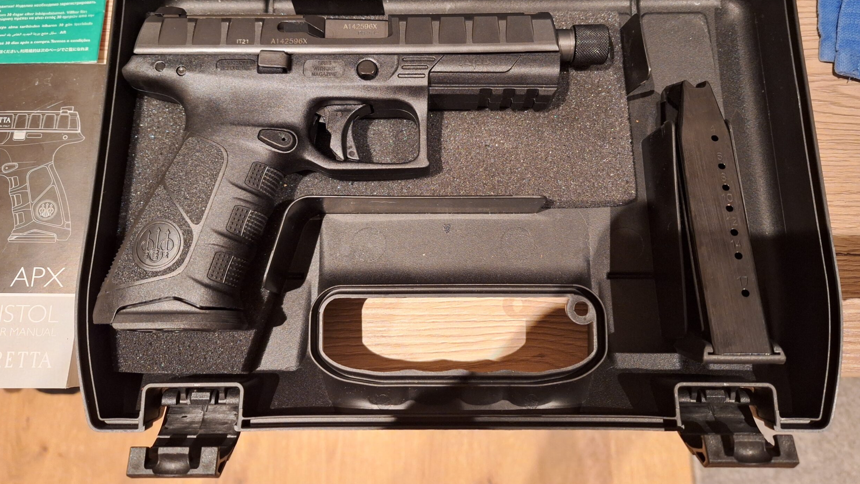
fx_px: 593
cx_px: 433
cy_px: 169
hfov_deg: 71.9
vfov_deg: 43.9
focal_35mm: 26
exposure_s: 1/20
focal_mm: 5.54
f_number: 1.8
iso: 640
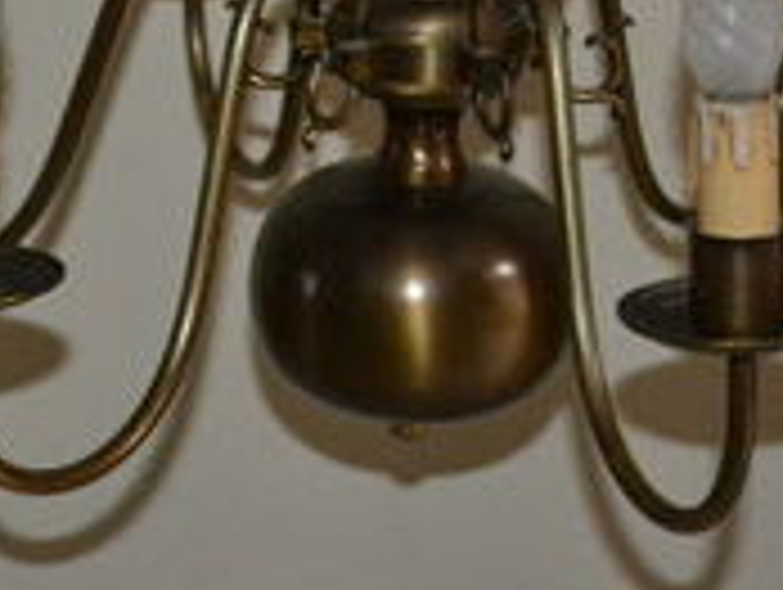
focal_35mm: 151
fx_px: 3420
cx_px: 338
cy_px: -117
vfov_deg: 9.7
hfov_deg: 13.1
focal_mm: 38
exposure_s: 1/60
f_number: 5
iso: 3200
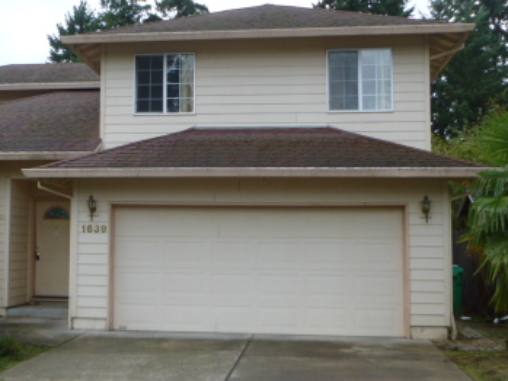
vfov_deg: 26.6
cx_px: 159
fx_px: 807
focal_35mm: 55
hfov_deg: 34.5
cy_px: 176
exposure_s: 1/160
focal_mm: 5.4
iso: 100
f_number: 3.4
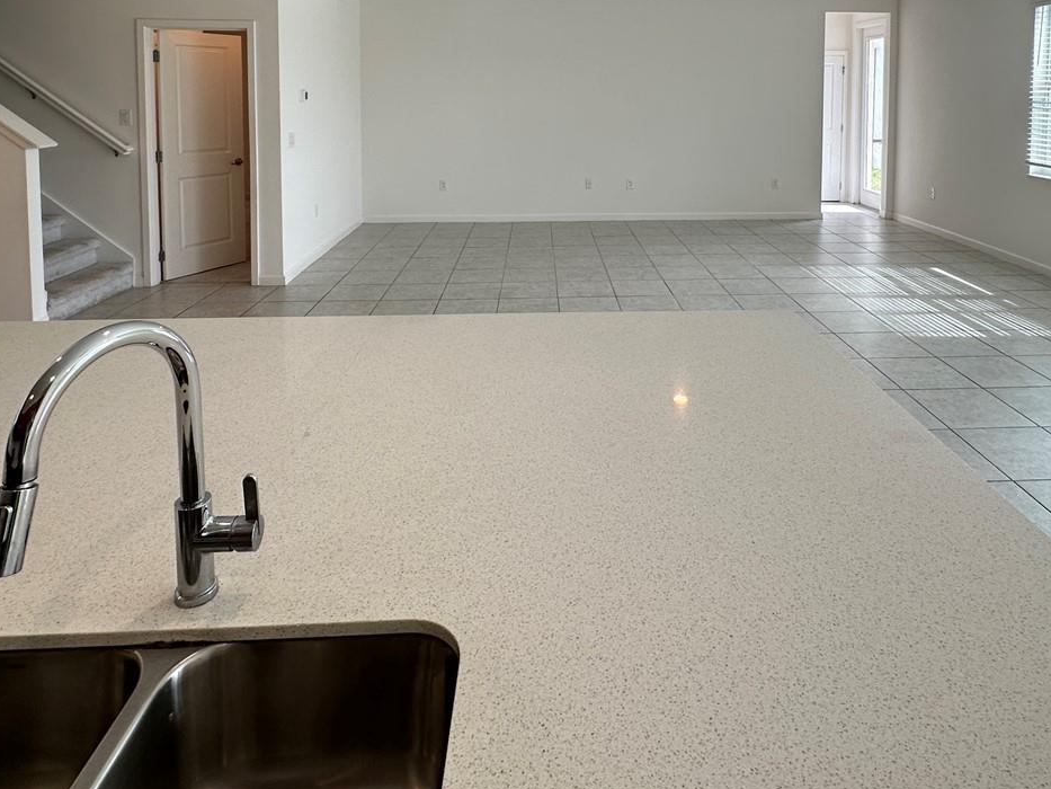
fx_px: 729
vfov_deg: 52.1
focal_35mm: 24
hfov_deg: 71.4
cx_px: 584
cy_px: 127
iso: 100
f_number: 2.2
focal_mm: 2.22
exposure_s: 1/120
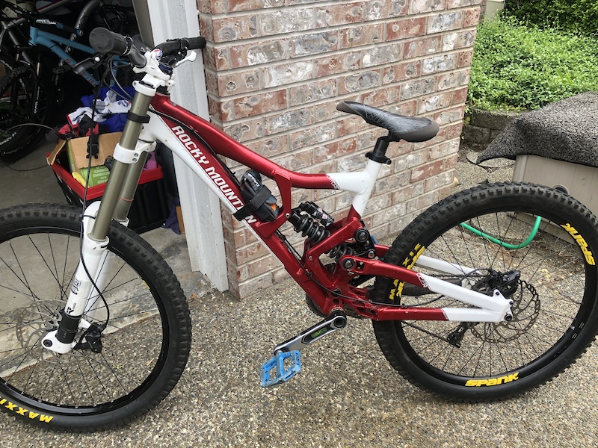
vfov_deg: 49.7
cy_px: 224
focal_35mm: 28
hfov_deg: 63.4
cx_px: 299
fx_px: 484
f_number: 1.8
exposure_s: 1/144
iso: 20
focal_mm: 3.99
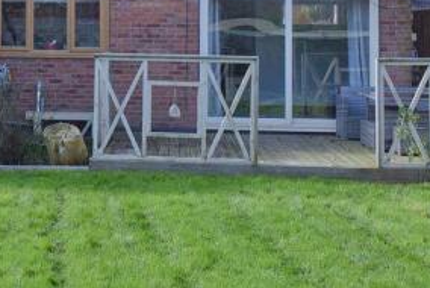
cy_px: -33
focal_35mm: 83
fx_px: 992
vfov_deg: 16.0
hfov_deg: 23.8
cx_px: 45
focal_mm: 24
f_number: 8
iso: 180
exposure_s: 1/250
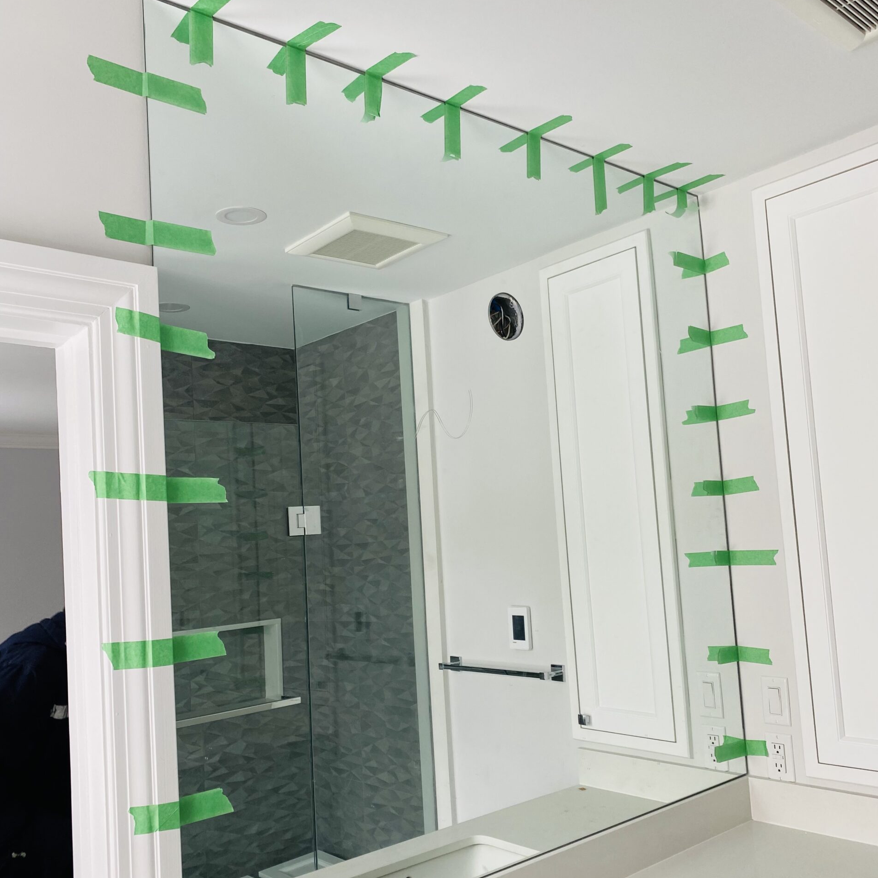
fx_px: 890
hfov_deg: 52.5
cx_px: 443
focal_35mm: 31
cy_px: 482
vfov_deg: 52.4
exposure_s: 1/121
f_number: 1.8
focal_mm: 4.25
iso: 80
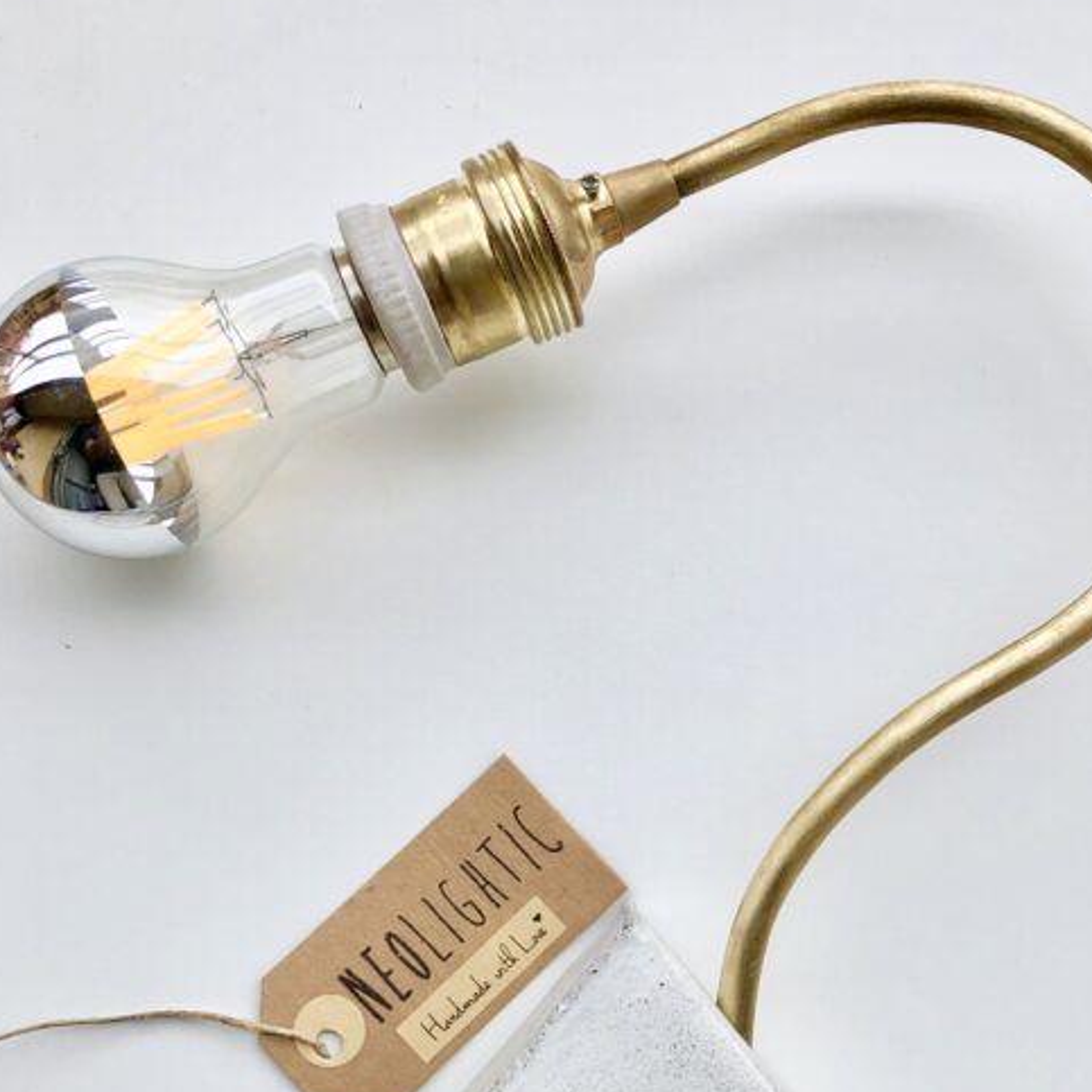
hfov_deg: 40.8
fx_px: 1463
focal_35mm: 41
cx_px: 626
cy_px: 723
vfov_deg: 40.4
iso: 20
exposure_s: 1/676
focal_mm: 4
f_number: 1.8
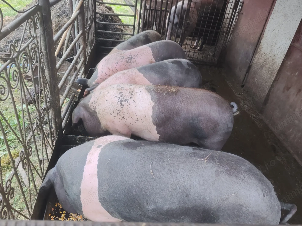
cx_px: 151
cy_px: 113
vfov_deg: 51.4
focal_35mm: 27
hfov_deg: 65.3
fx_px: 236
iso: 1600
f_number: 1.9
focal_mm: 6.12
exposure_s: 1/50
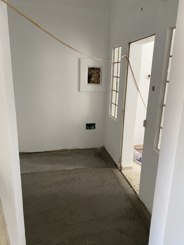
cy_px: 122
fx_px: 184
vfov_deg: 67.3
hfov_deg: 53.1
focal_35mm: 26
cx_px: 92
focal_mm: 4.25
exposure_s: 1/97
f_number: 1.8
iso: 125
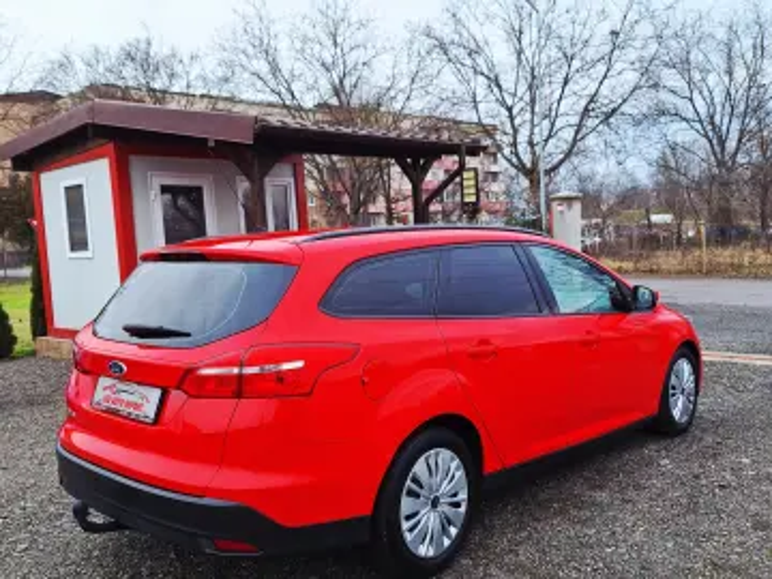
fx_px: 513
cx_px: 386
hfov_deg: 73.9
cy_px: 290
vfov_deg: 58.9
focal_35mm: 23
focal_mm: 5.54
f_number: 1.8
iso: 40
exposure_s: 1/454
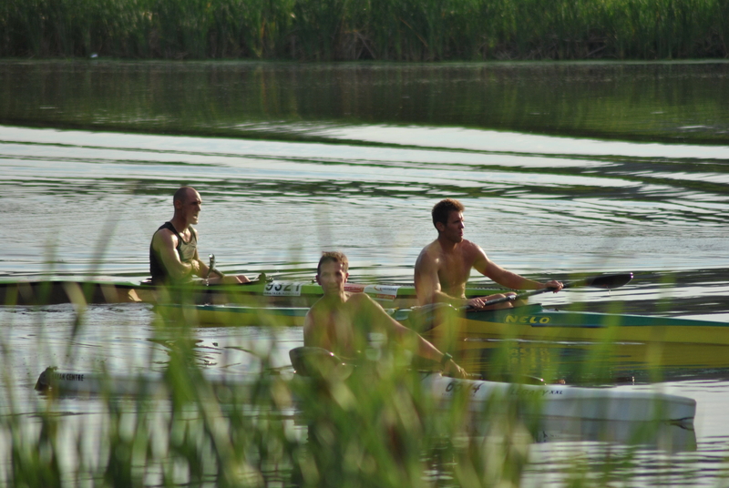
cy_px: 244
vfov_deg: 3.1
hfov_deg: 4.6
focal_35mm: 450
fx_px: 9126
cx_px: 364
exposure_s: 1/1000
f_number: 5.6
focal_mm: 300
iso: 200
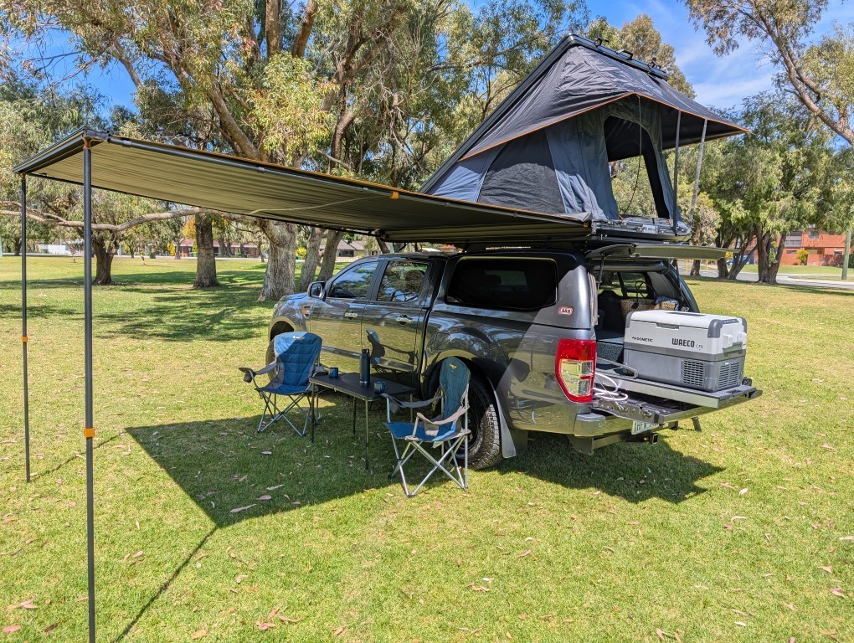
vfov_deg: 56.9
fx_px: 593
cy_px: 322
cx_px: 427
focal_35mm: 24
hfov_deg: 71.5
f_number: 1.68
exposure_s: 1/732
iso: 18
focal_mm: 6.9
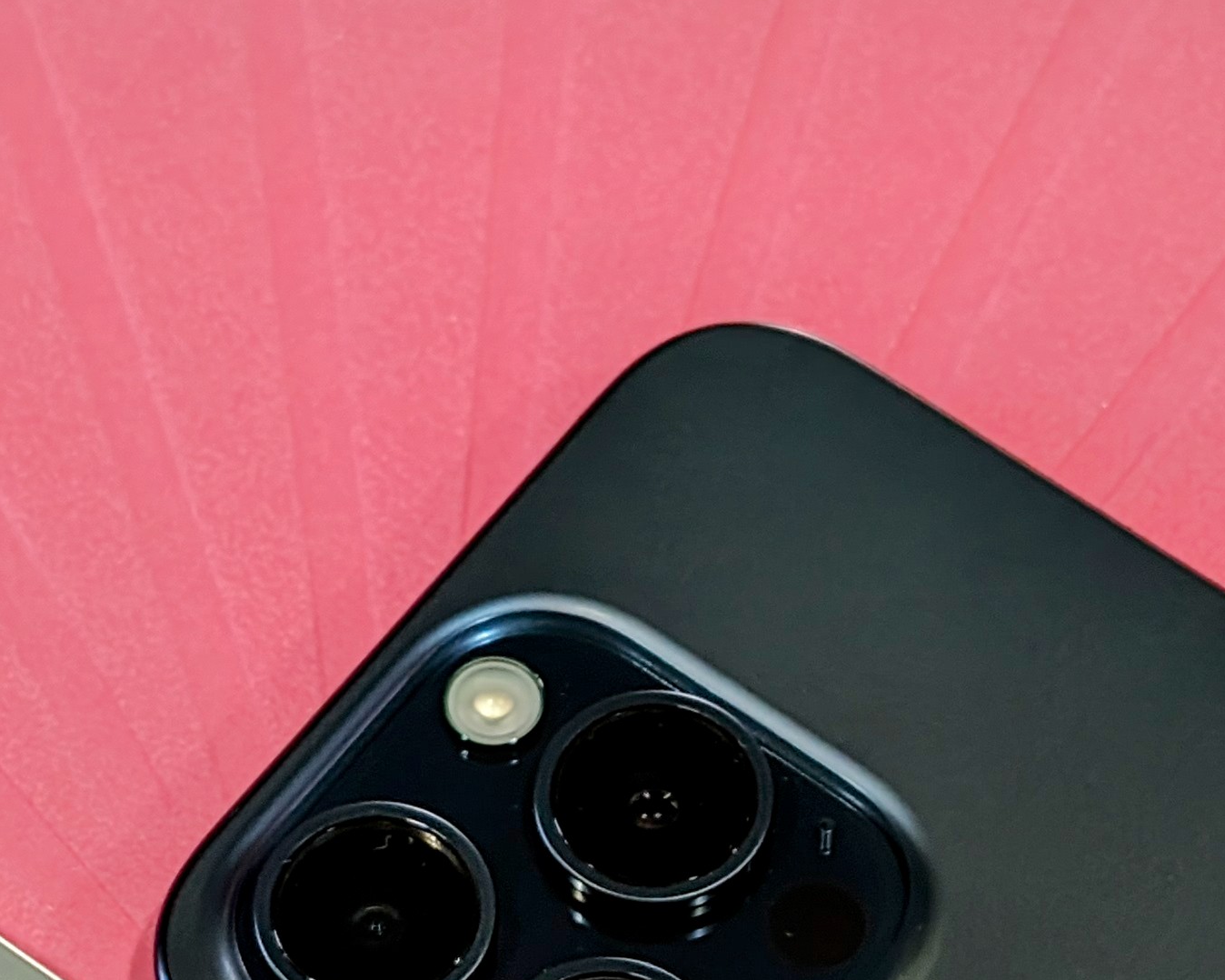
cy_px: 1235
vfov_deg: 10.4
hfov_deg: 13.3
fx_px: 5256
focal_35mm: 145
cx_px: 573
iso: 332
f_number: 1.68
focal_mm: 6.9
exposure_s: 1/120
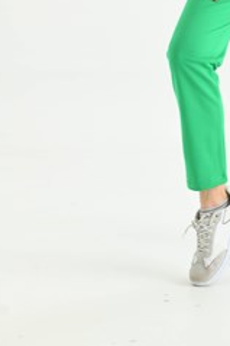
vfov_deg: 16.0
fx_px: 1190
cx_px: 265
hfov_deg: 10.9
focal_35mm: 124
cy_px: -48
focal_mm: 52
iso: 160
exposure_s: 1/125
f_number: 5.6
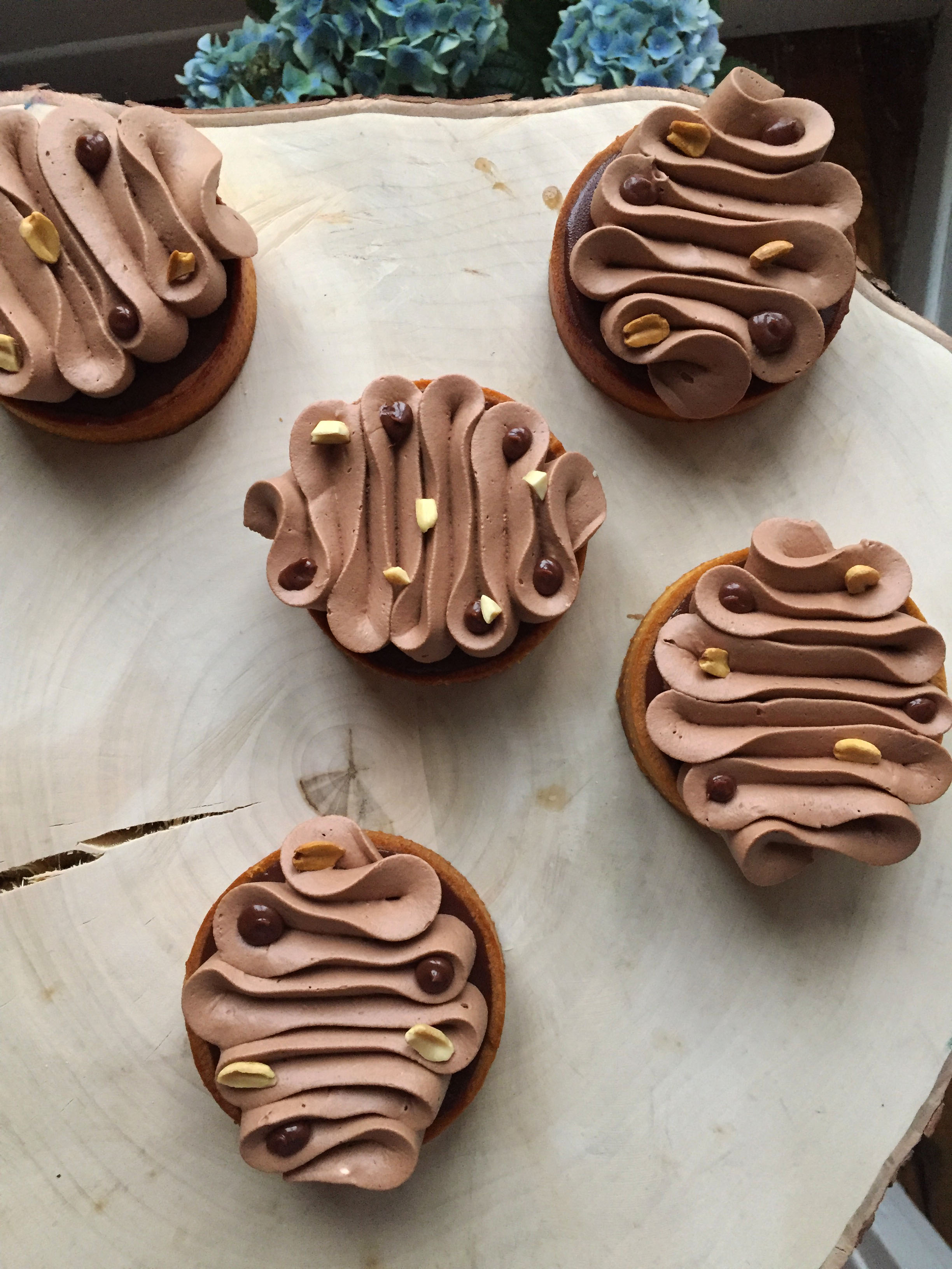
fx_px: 1063
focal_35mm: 29
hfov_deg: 48.2
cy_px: 634
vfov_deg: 61.7
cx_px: 476
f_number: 2.2
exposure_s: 1/25
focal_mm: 4.15
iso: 250
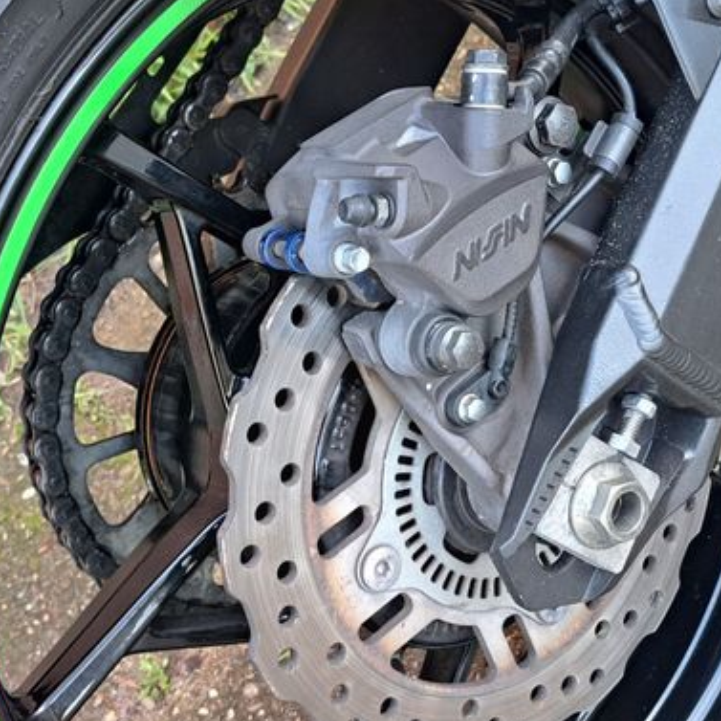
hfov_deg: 46.0
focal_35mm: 36
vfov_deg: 45.8
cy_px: 425
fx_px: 848
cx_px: 346
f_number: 1.8
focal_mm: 5.23
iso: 125
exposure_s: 1/50
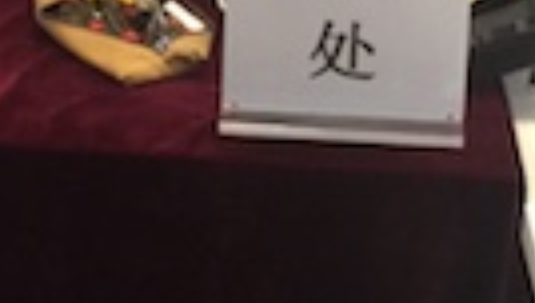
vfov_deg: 7.0
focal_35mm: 174
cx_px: 32
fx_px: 2473
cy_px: -38
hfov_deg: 12.2
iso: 100
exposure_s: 1/17
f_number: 2.2
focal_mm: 4.15
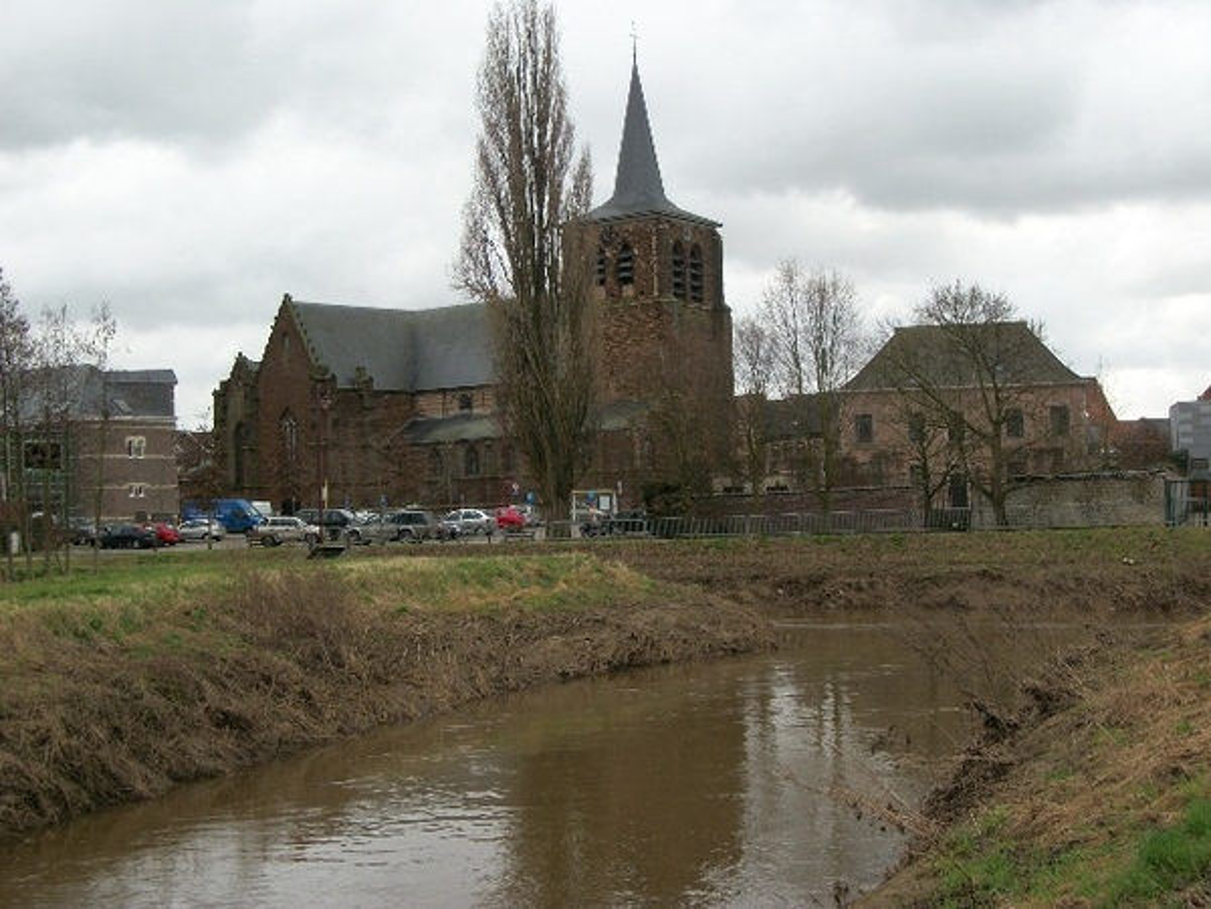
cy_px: 454
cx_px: 606
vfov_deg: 29.1
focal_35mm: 50
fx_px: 1749
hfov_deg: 38.2
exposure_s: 1/400
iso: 80
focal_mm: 8.8
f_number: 3.6
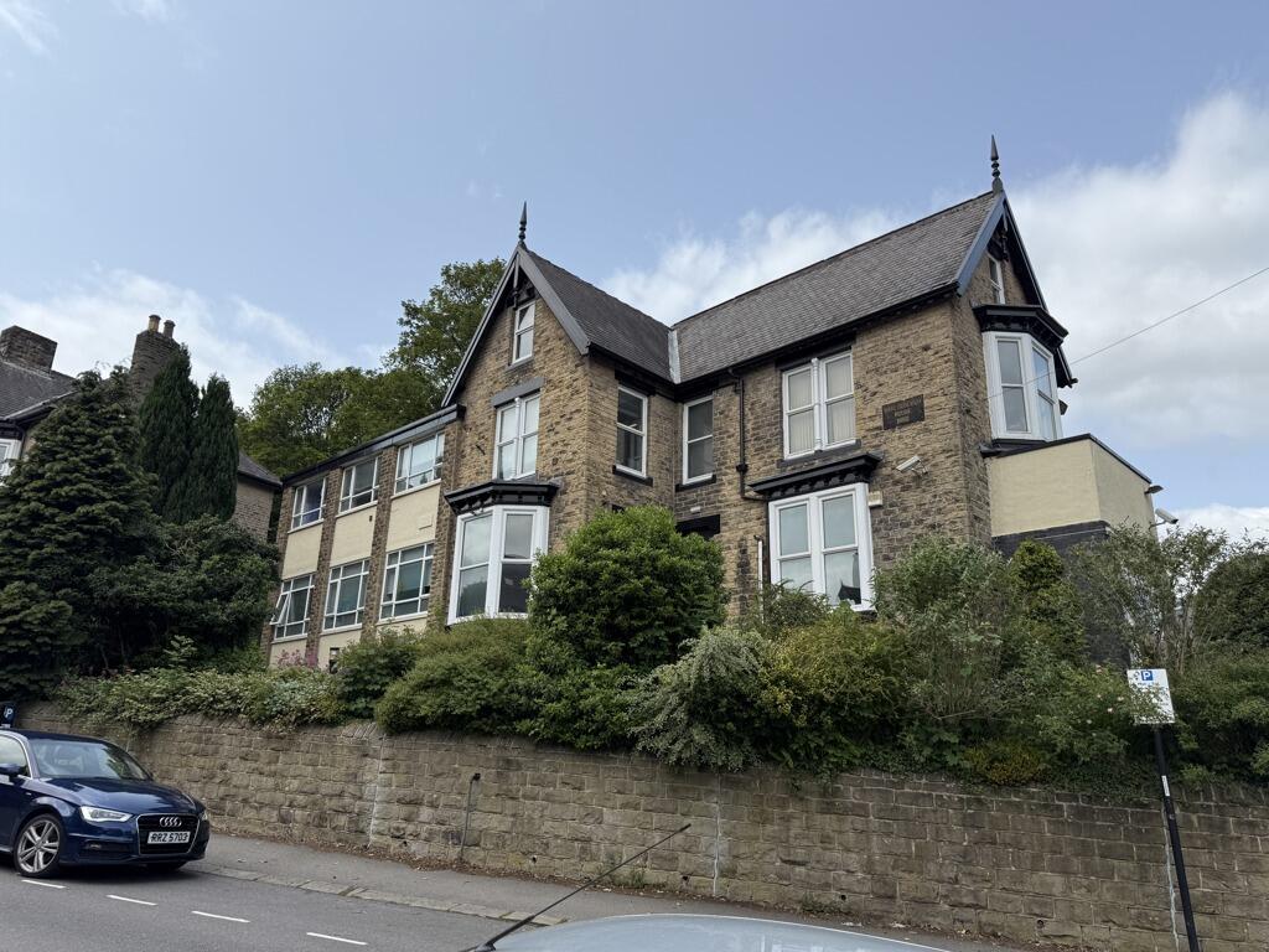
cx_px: 634
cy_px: 476
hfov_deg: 71.6
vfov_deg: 56.8
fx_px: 880
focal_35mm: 24
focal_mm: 6.76
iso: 80
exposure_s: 1/5319
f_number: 1.78
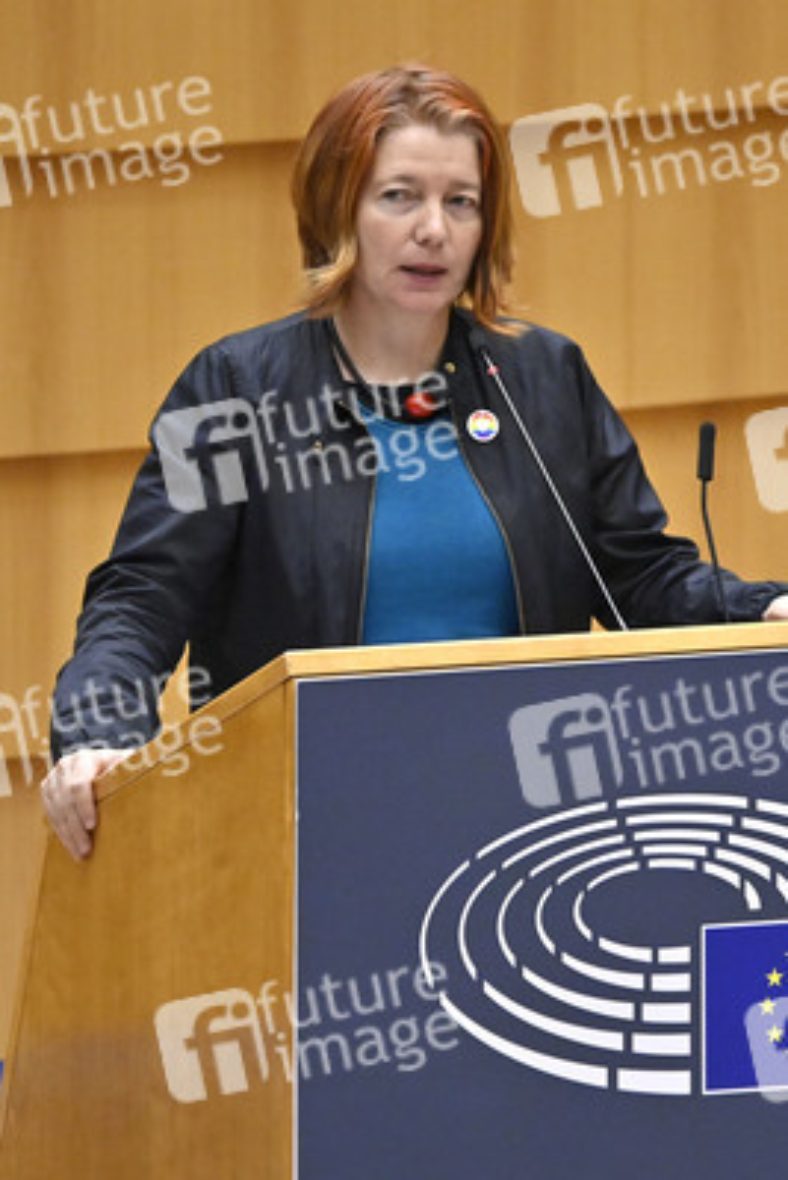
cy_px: 590
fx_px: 19681
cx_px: 394
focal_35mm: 600
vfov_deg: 3.4
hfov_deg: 2.3
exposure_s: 1/640
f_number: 6.3
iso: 5000
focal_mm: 600
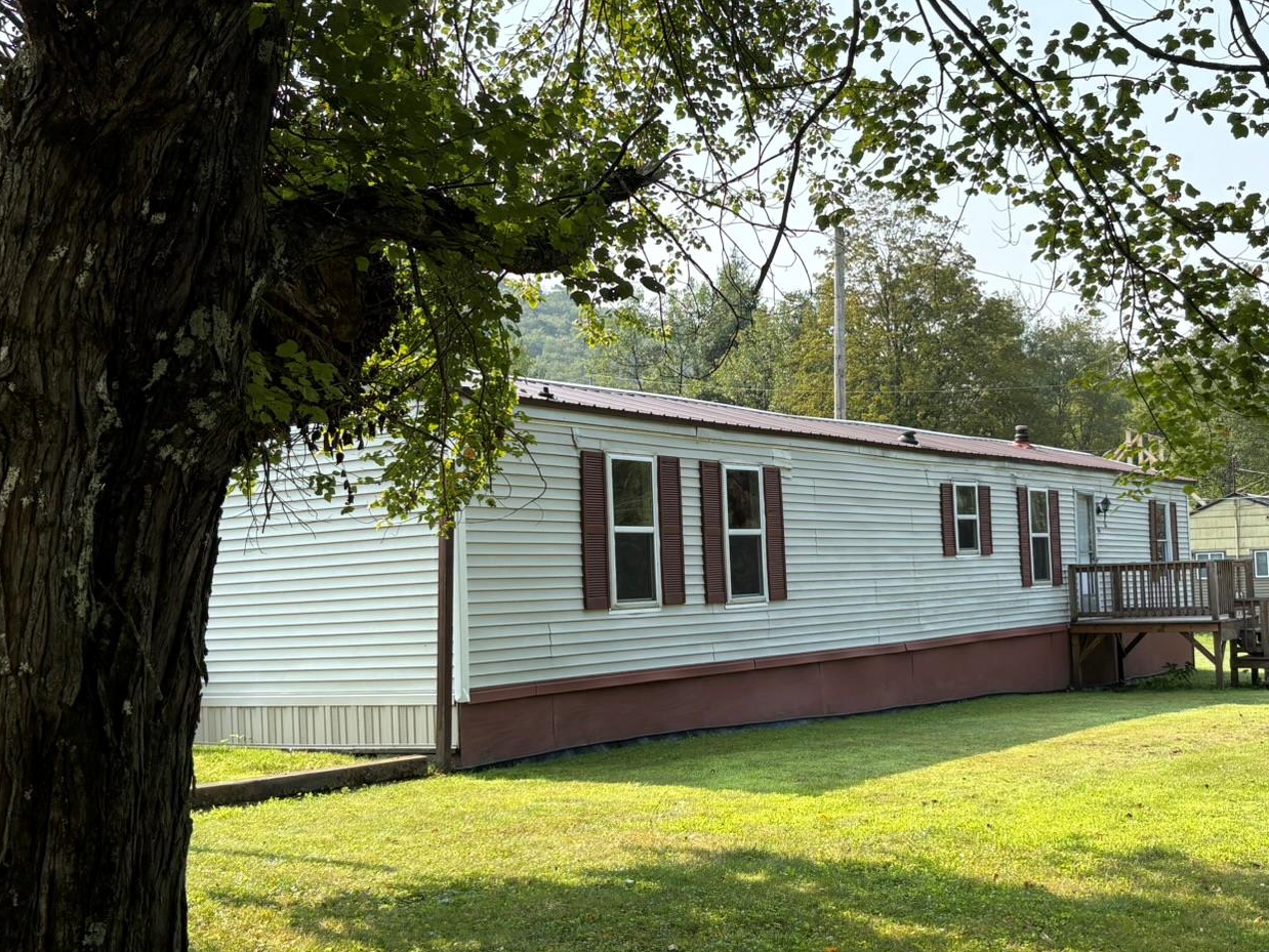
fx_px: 1577
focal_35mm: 43
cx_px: 759
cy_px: 474
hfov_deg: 43.6
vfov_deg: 33.6
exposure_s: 1/1953
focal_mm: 5.96
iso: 64
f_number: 1.6
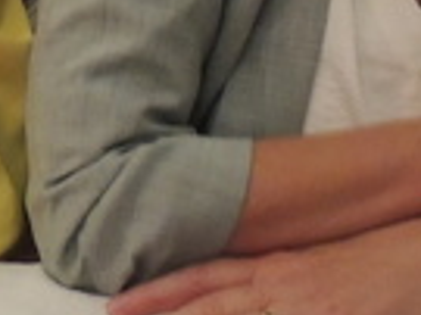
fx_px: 1713
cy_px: -103
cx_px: 103
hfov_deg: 14.0
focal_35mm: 141
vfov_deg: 10.3
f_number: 3
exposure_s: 1/8
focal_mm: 4.3
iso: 640
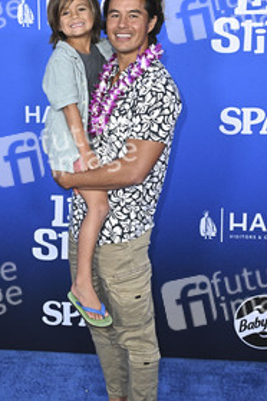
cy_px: 225
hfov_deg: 22.5
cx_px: 105
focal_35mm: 60
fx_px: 669
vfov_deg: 33.4
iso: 1600
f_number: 6.3
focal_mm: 42
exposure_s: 1/200
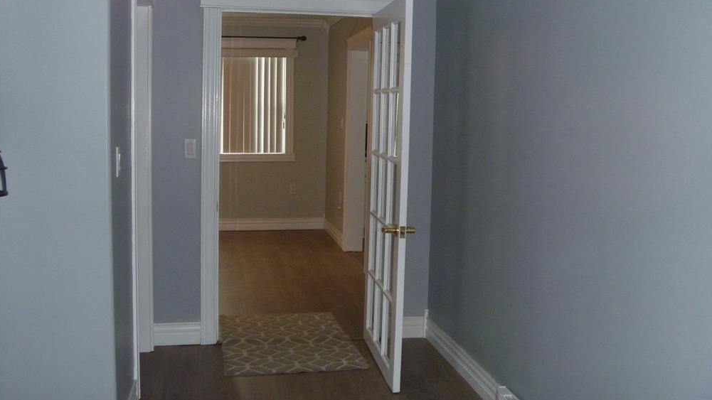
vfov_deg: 30.4
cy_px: 178
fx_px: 736
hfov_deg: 51.6
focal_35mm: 39
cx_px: 359
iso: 250
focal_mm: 6.3
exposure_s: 1/30
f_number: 3.5
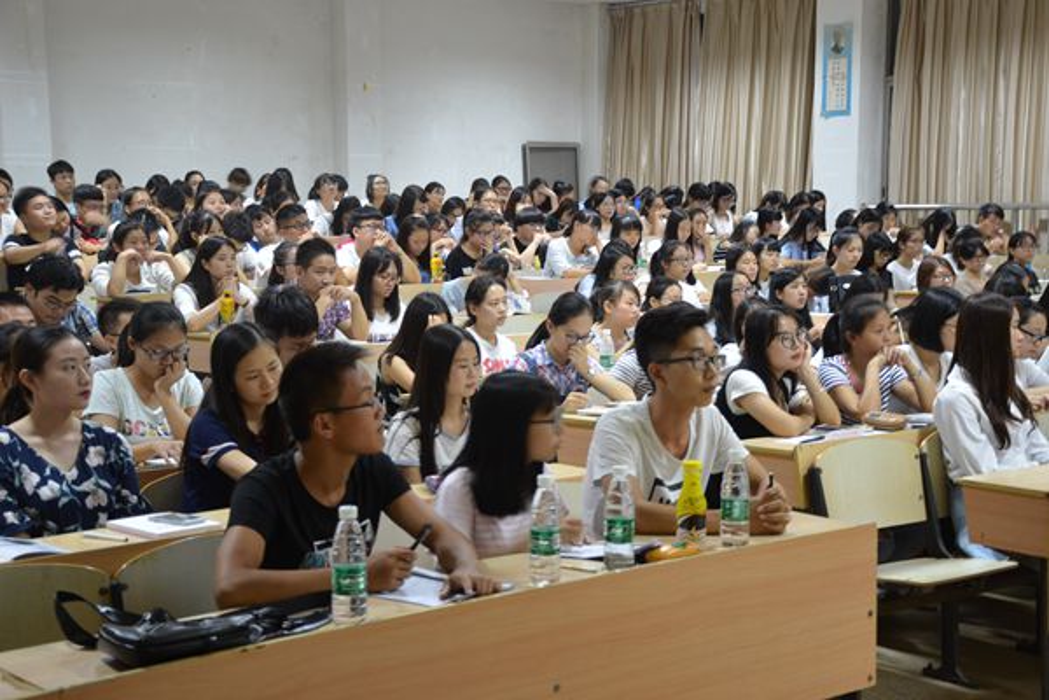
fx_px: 1661
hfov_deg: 35.1
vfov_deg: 23.8
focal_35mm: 57
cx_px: 524
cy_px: 350
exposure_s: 1/4
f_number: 4.2
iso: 400
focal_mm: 38
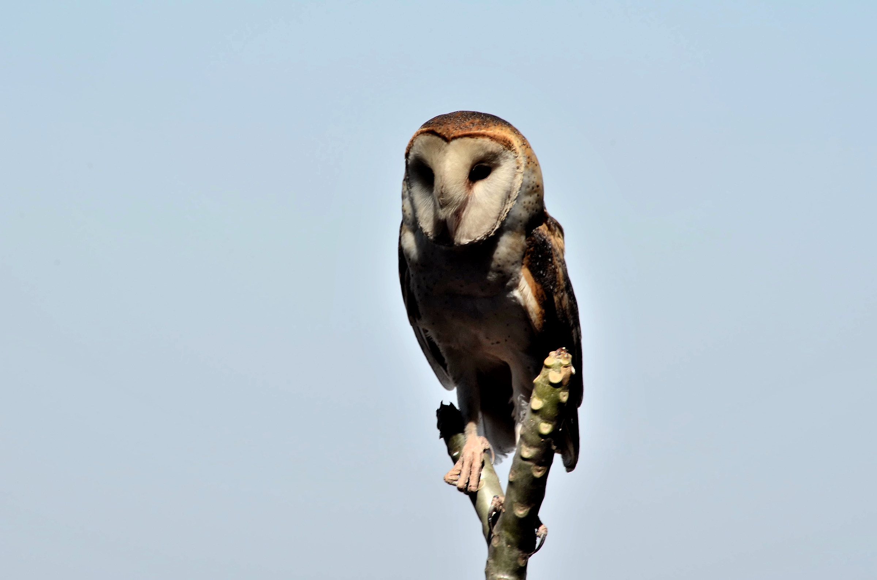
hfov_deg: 4.6
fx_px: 10939
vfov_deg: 3.0
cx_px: 438
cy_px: 290
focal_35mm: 450
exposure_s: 1/200
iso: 250
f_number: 18
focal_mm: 300
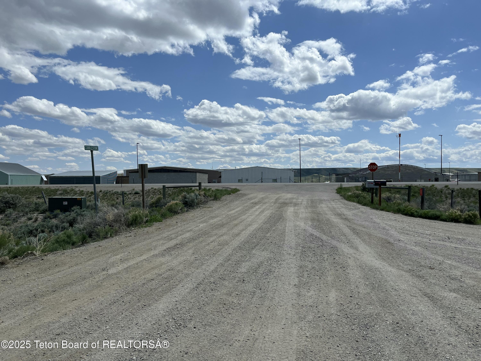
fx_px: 361
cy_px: 180
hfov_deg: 67.3
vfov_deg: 53.1
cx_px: 240
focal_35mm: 26
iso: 50
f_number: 1.6
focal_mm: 5.1
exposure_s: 1/9091
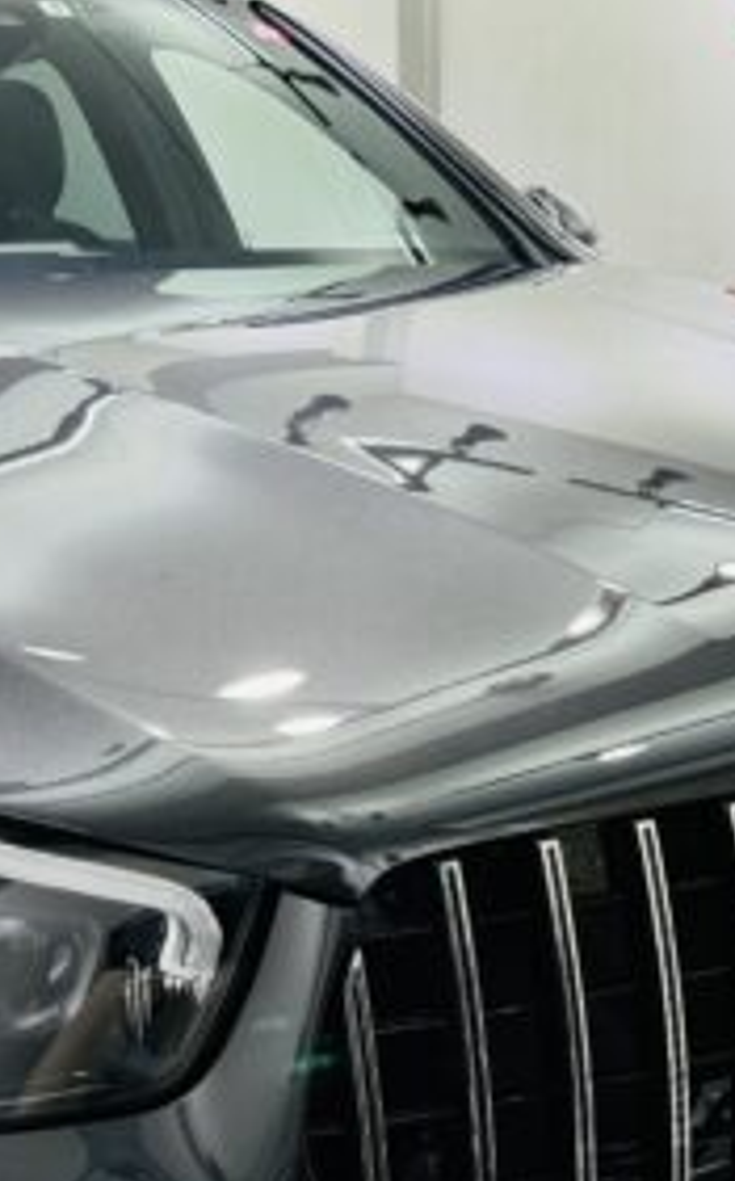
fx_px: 1864
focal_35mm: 58
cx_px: 294
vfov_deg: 34.5
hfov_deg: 22.3
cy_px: 866
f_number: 1.78
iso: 125
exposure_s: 1/50
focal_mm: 6.86
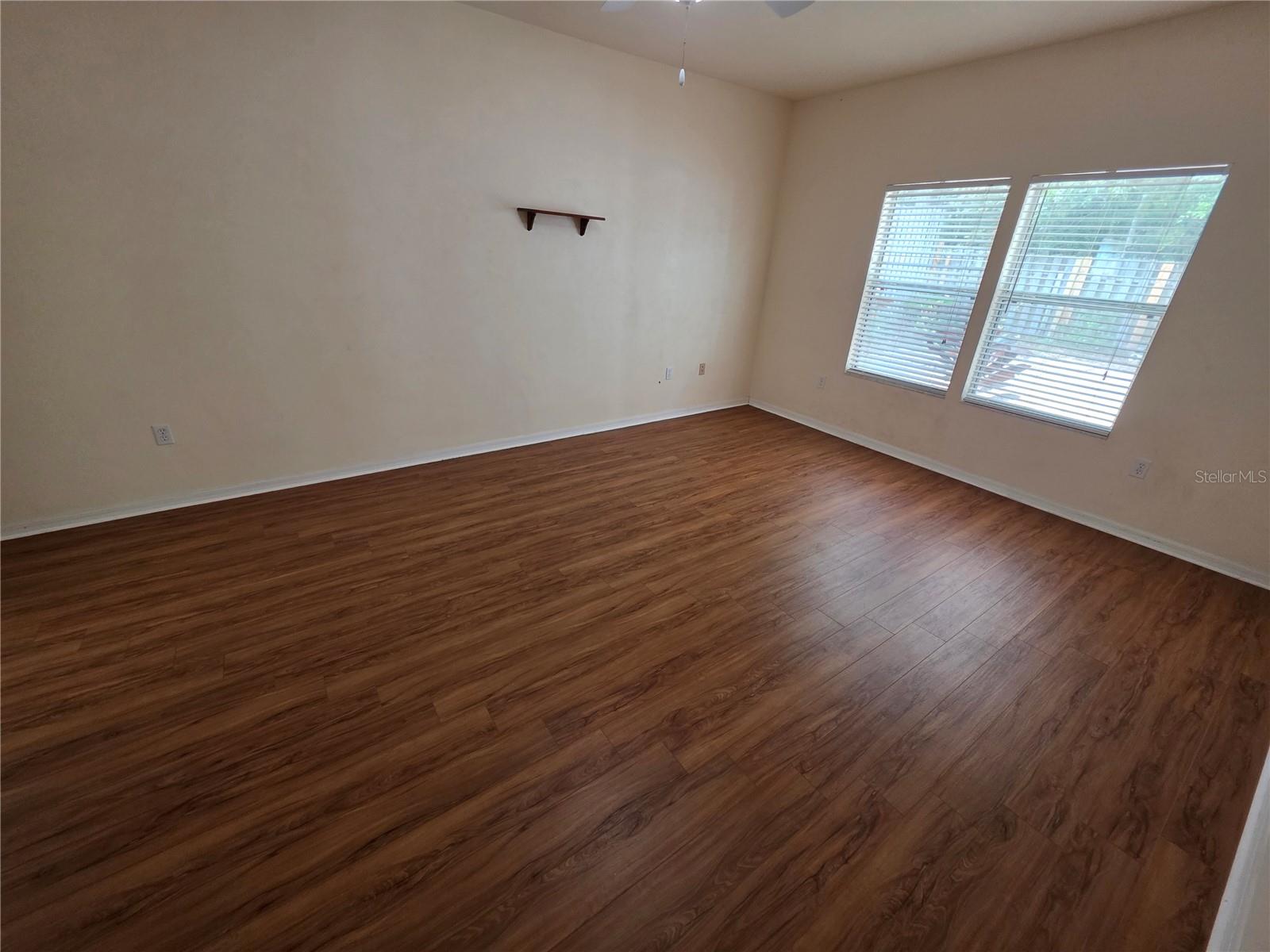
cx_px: 635
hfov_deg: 106.2
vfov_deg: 89.9
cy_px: 476
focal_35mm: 13
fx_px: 477
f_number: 1.9
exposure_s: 1/60
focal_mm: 2.2
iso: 250
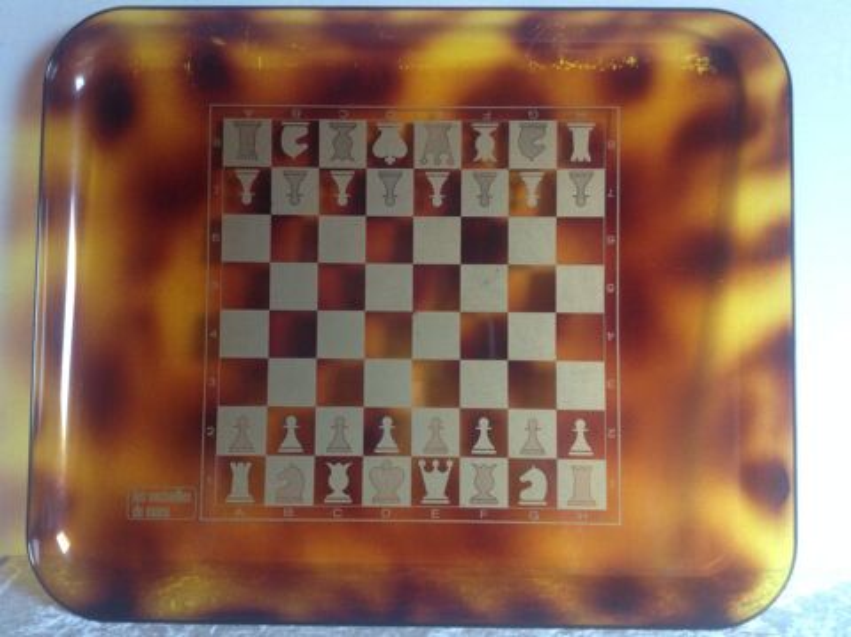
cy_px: 318
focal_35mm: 35
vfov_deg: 40.6
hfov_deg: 52.7
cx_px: 426
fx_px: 860
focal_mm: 4.28
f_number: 2.4
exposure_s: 1/15
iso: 200
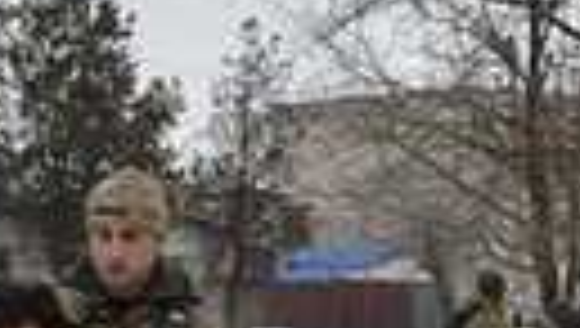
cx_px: -355
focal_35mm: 187
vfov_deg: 6.5
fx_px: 2880
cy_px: 458
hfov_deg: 11.0
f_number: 6.3
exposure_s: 1/160
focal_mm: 24
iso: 100
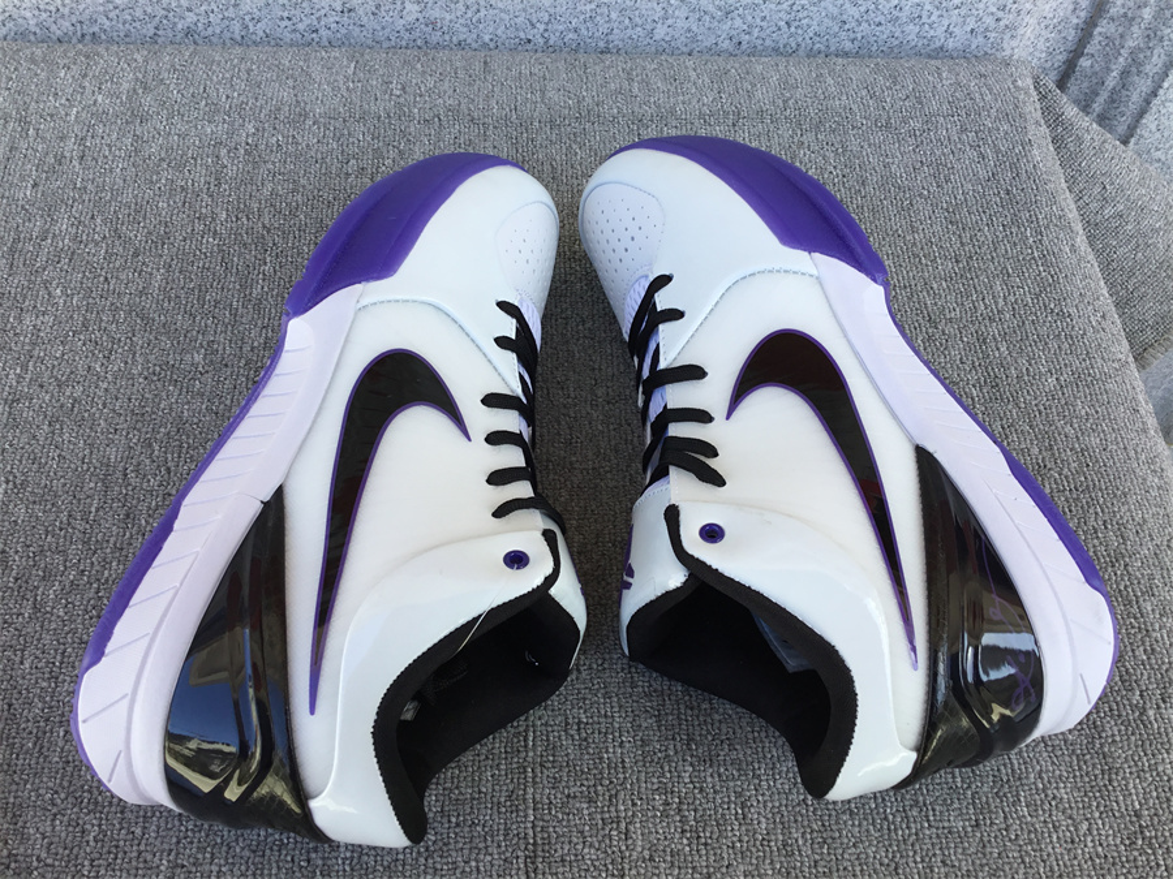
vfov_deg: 45.4
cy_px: 440
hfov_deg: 58.4
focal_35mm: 31
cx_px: 586
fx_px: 1050
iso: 25
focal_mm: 3.3
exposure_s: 1/218
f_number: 2.4
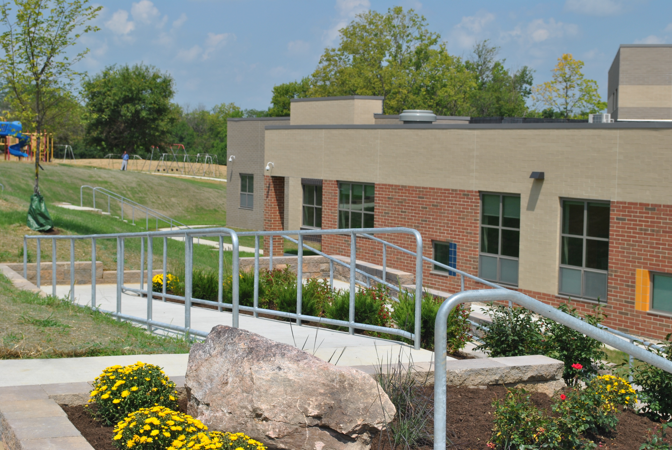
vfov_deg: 20.7
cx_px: 336
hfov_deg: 30.5
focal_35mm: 66
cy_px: 225
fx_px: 1233
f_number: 9
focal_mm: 44
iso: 100
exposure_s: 1/320
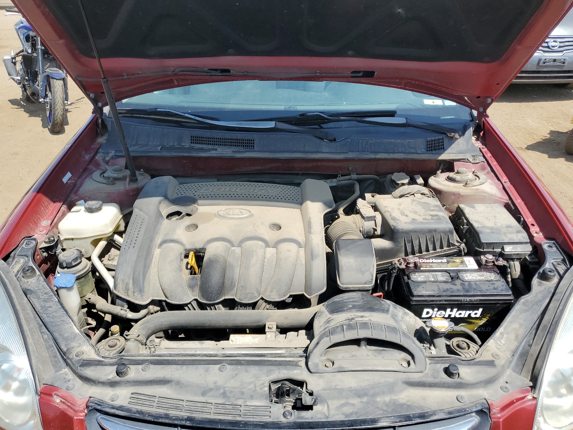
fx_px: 430
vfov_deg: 53.1
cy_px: 215
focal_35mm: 26
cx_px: 286
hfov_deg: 67.3
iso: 50
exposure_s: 1/2000
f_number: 1.5
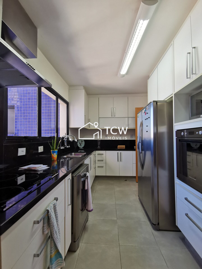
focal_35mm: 16
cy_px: 134
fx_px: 124
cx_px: 101
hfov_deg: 78.1
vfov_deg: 94.5
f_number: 2.2
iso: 160
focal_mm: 2.35
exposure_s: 1/60
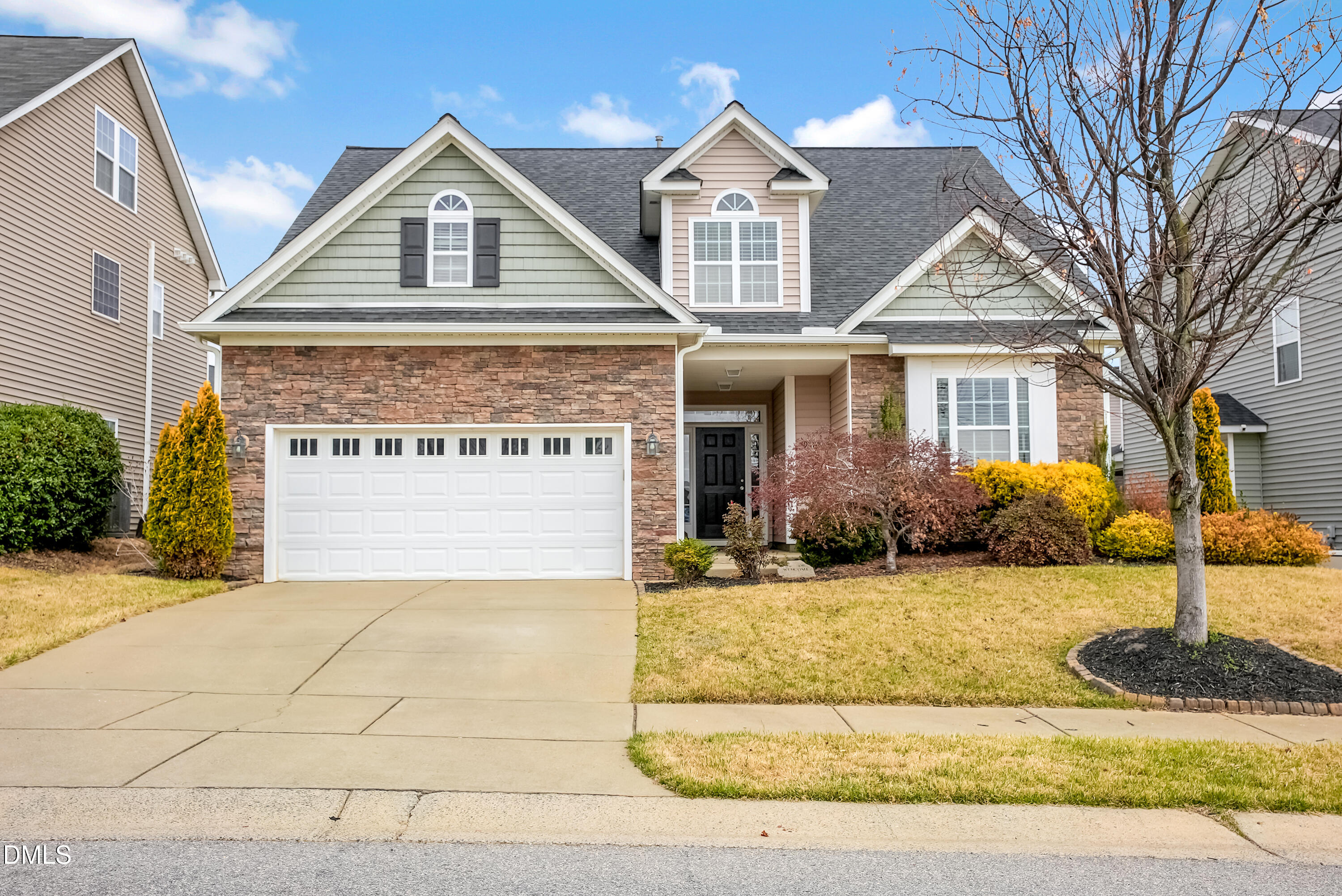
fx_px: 1242
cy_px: 448
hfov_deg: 56.8
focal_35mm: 33
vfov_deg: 39.7
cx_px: 671
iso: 250
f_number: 8
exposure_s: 1/500
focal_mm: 33.3
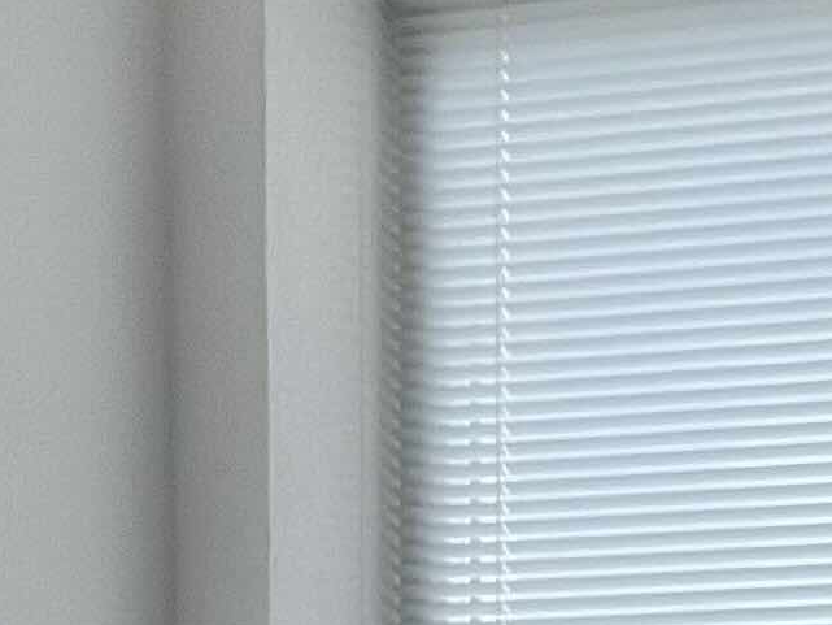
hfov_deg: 12.8
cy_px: 1229
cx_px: 1851
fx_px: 3029
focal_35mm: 126
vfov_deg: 10.8
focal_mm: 2.71
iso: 100
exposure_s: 1/60
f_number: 2.2
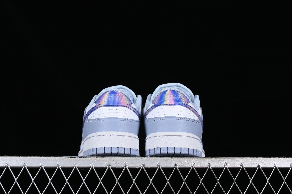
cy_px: 97
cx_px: 146
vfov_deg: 18.2
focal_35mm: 75
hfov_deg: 27.0
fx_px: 608
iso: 160
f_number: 8
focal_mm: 50
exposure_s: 1/80
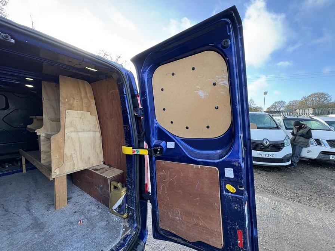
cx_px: 168
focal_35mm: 14
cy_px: 126
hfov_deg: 102.1
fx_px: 135
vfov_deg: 85.7
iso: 50
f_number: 2.2
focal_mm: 2.22
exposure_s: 1/99
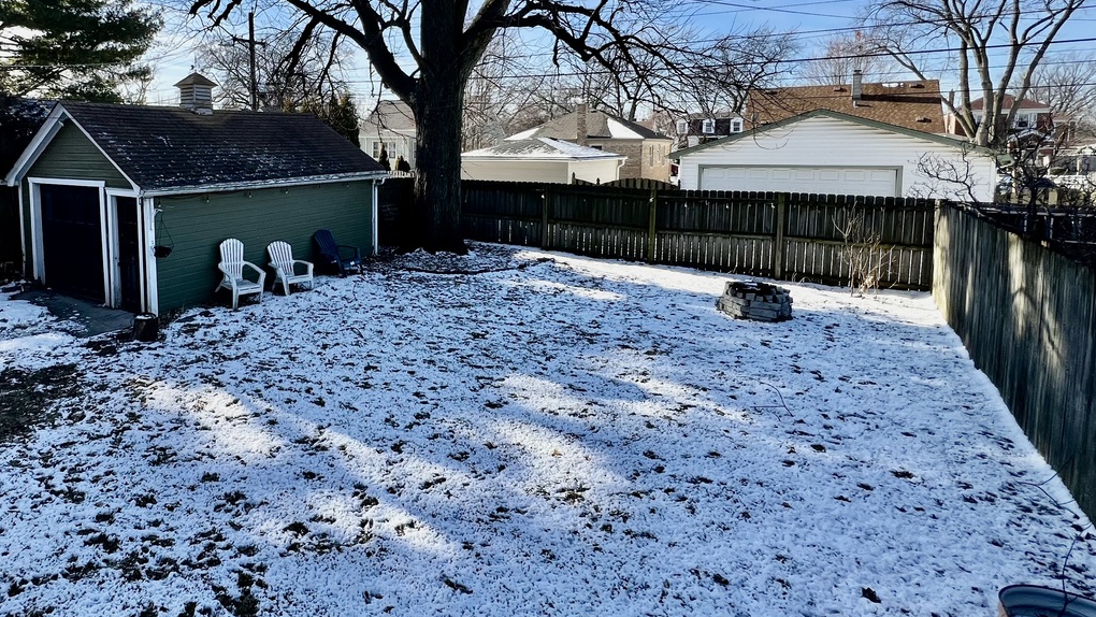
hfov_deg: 83.1
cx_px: 349
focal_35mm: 20
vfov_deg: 54.4
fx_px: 581
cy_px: 190
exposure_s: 1/723
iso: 32
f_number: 1.8
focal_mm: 1.57
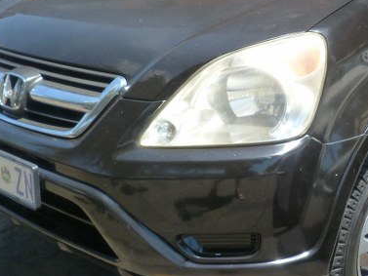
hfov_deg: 35.6
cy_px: 52
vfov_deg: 27.0
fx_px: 564
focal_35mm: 53
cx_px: 258
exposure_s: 1/200
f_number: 4
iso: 125
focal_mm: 4.5
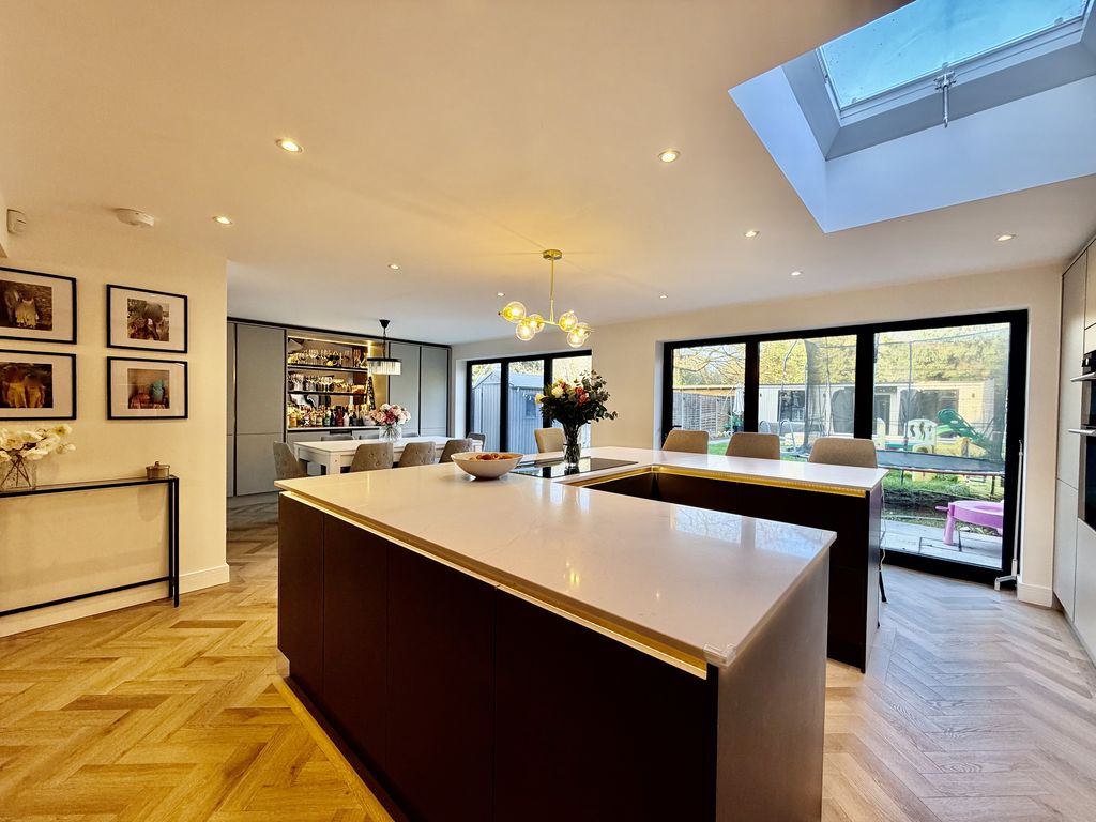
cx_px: 548
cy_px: 411
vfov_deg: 85.7
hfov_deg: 102.1
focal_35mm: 14
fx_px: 443
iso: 160
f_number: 2.2
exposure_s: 1/100
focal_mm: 2.22
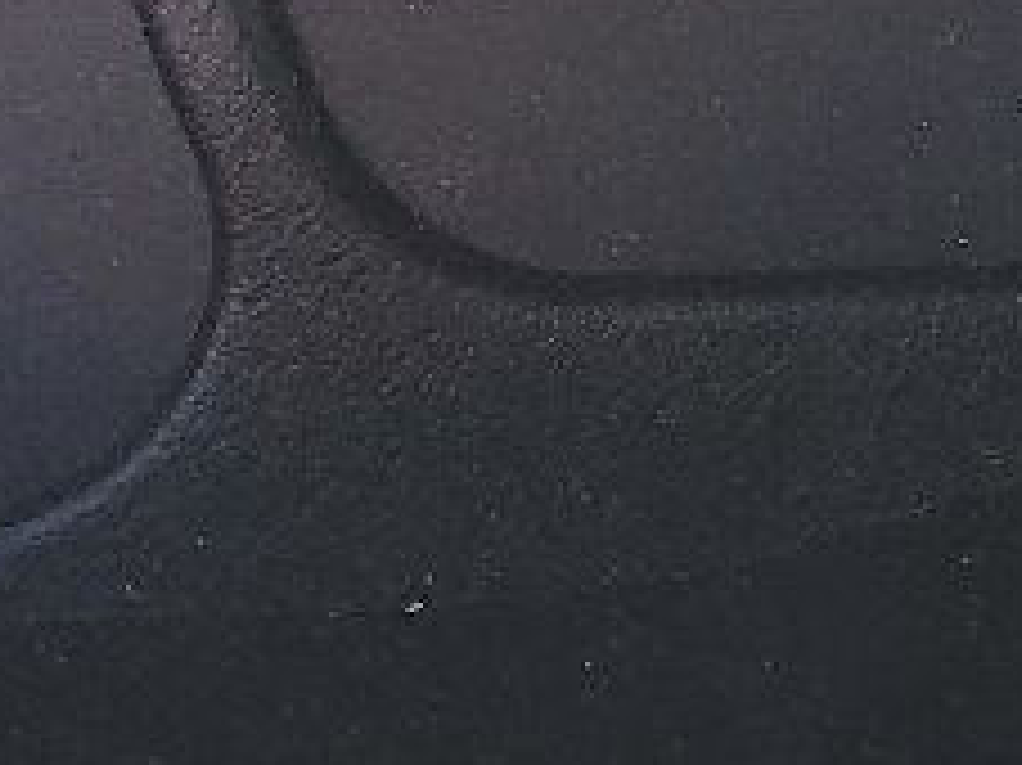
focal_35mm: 183
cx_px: 1985
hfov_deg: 10.1
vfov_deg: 7.8
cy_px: -742
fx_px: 5400
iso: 50
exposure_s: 1/172
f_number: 1.5
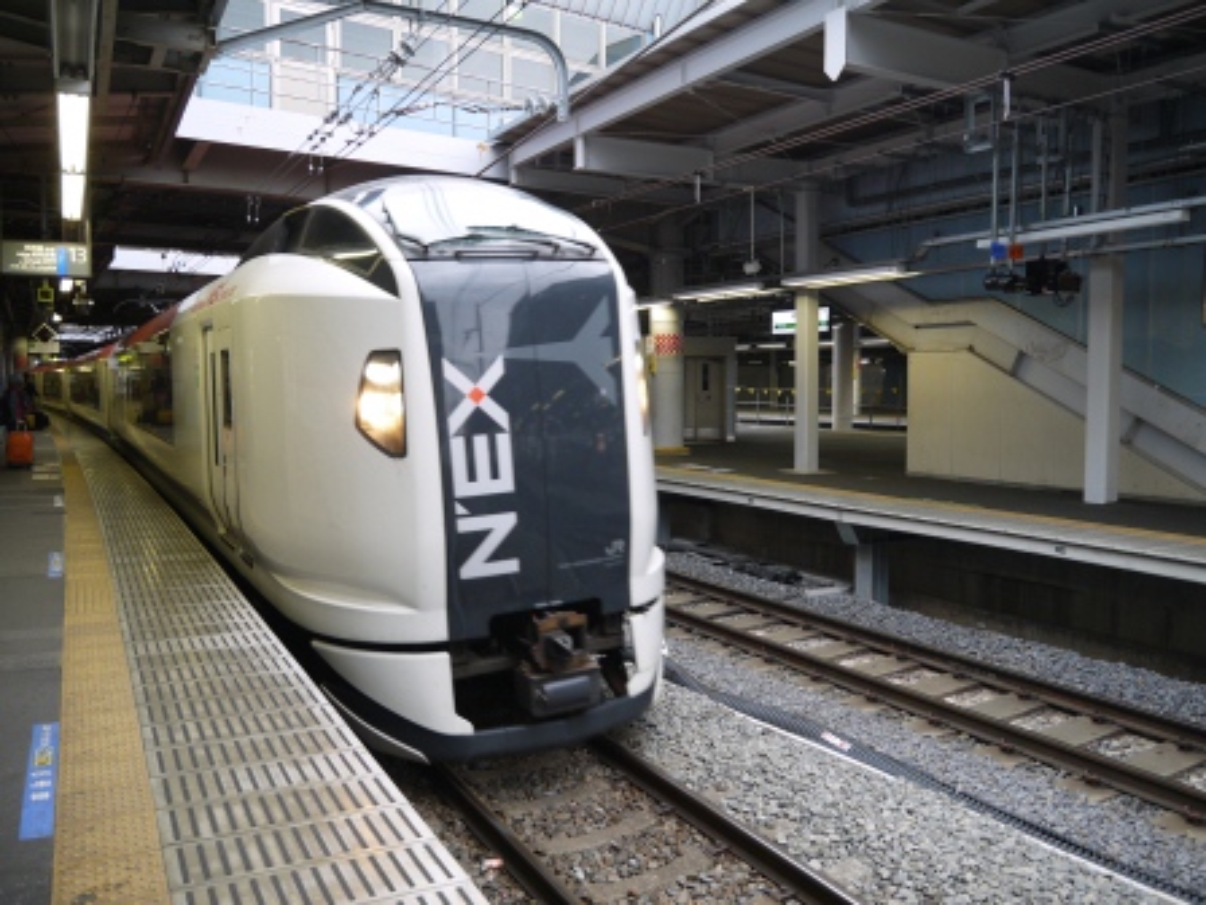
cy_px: 452
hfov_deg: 63.4
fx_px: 976
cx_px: 603
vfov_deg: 49.7
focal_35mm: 28
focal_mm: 14
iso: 320
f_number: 3.5
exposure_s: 1/60
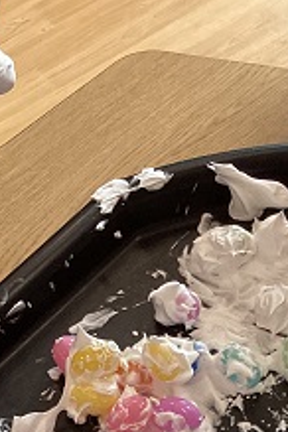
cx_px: 251
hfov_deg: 13.9
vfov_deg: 18.8
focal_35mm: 98
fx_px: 1176
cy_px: 612
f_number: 2.4
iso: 50
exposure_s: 1/120
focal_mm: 3.3
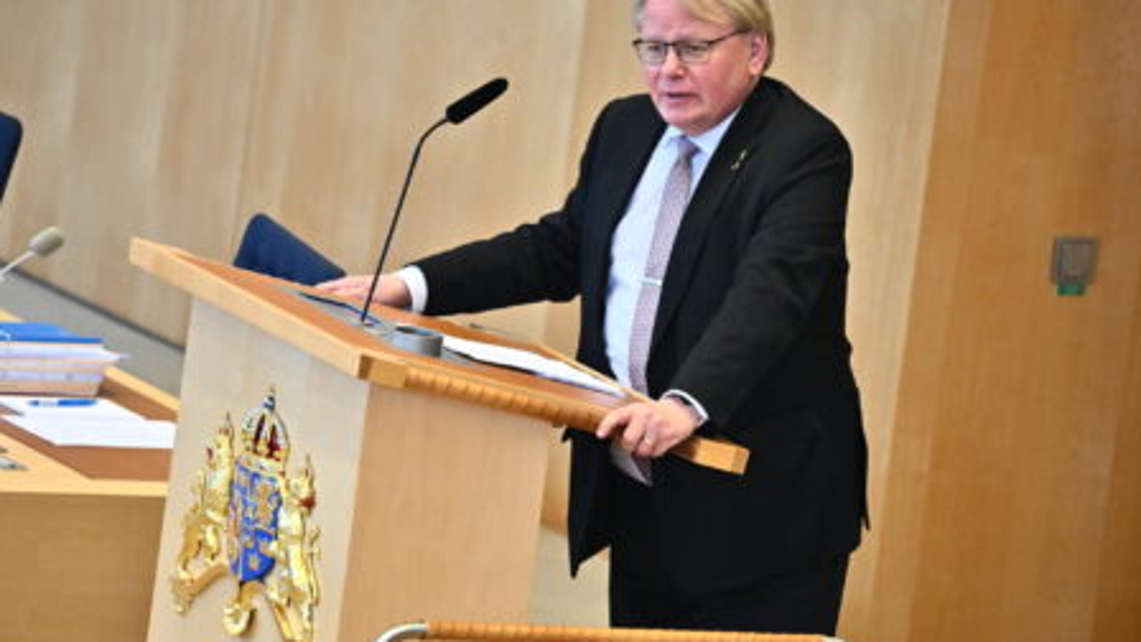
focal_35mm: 516
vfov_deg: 2.4
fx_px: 15611
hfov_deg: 4.2
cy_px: 280
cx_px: 570
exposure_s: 1/250
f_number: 6.3
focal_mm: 490
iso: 4000
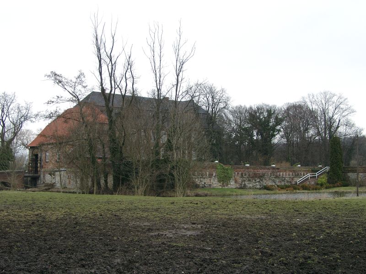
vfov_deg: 29.1
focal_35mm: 50
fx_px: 529
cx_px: 183
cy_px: 137
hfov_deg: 38.2
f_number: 4
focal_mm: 10.4
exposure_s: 1/115
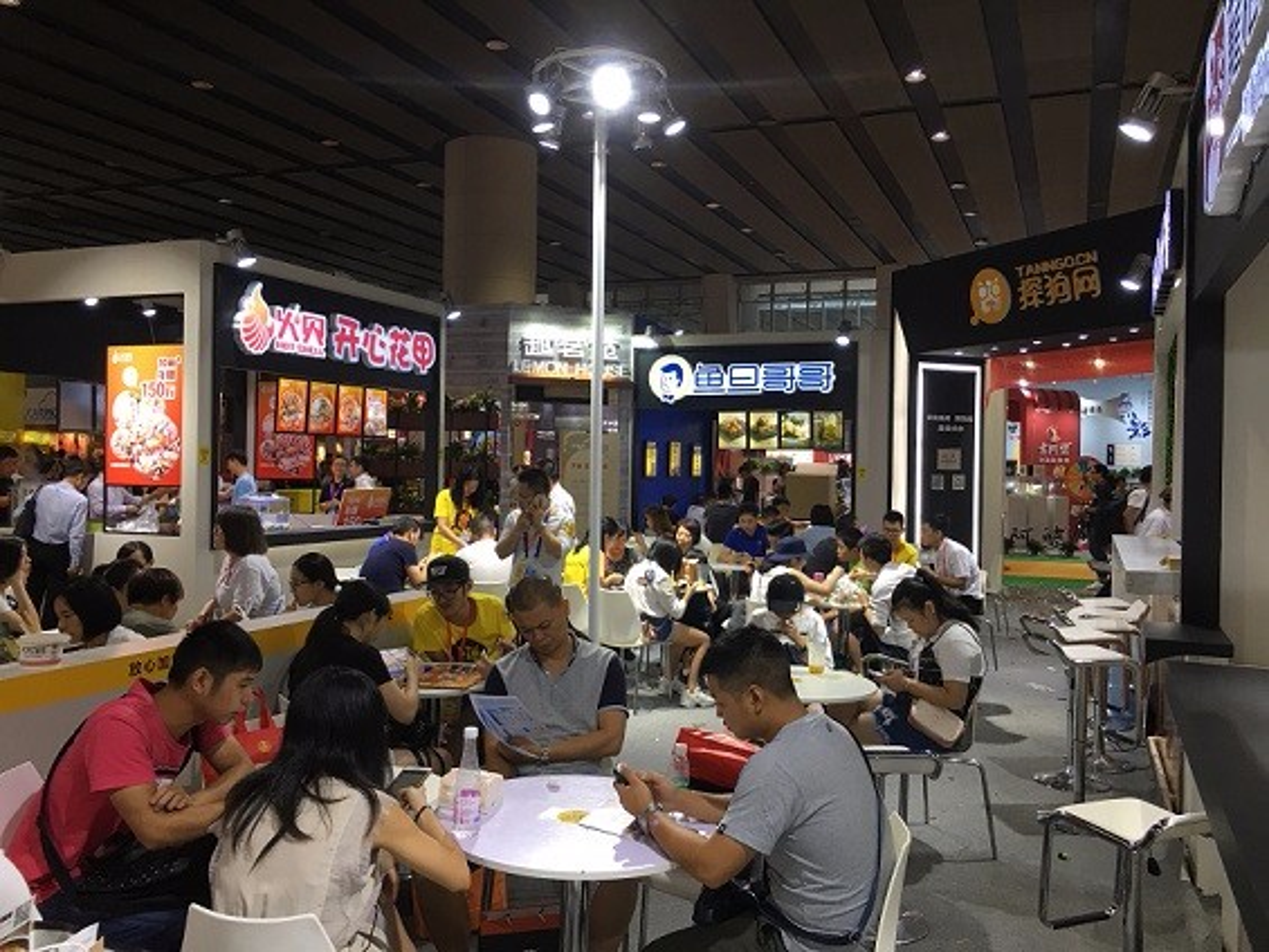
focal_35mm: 29
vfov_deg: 48.2
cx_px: 634
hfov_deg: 61.6
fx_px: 1063
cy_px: 476
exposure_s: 1/33
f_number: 2.2
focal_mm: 4.15
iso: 32
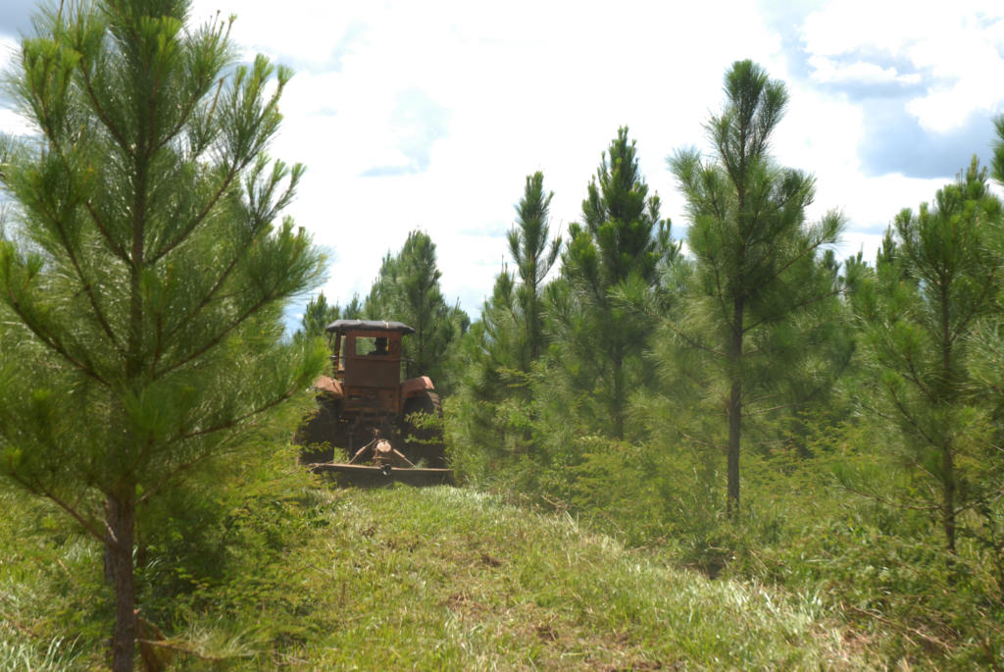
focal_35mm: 69
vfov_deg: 19.8
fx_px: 1926
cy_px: 336
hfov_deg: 29.2
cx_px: 502
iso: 140
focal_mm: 46
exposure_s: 1/180
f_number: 6.7
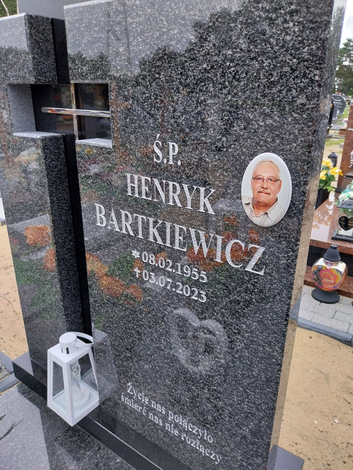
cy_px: 235
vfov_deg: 67.3
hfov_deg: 53.1
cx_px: 176
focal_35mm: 26
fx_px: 354
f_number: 1.8
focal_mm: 4
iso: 25
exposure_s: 1/203
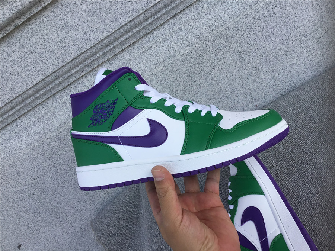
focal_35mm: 31
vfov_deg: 45.4
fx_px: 300
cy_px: 126
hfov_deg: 58.4
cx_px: 168
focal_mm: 3.3
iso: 25
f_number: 2.4
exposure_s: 1/512
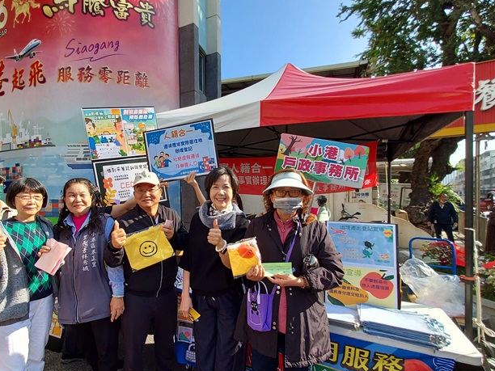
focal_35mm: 17
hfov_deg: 90.5
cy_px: 196
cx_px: 214
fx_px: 243
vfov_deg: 74.7
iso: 50
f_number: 2.2
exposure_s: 1/826
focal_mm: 1.42
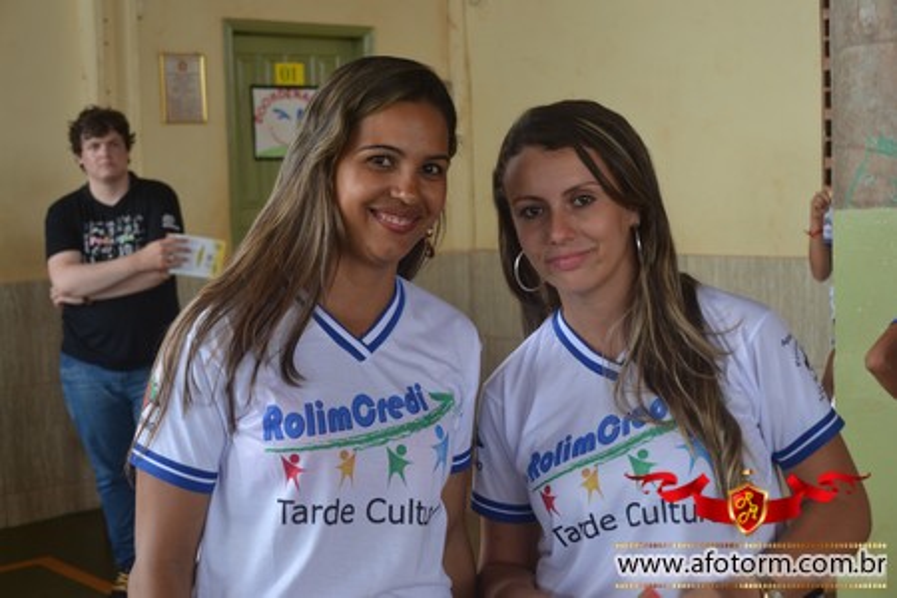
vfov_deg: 23.8
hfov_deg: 35.1
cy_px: 299
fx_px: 1420
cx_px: 448
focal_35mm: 57
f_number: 5.6
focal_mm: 38
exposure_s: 1/125
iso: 280
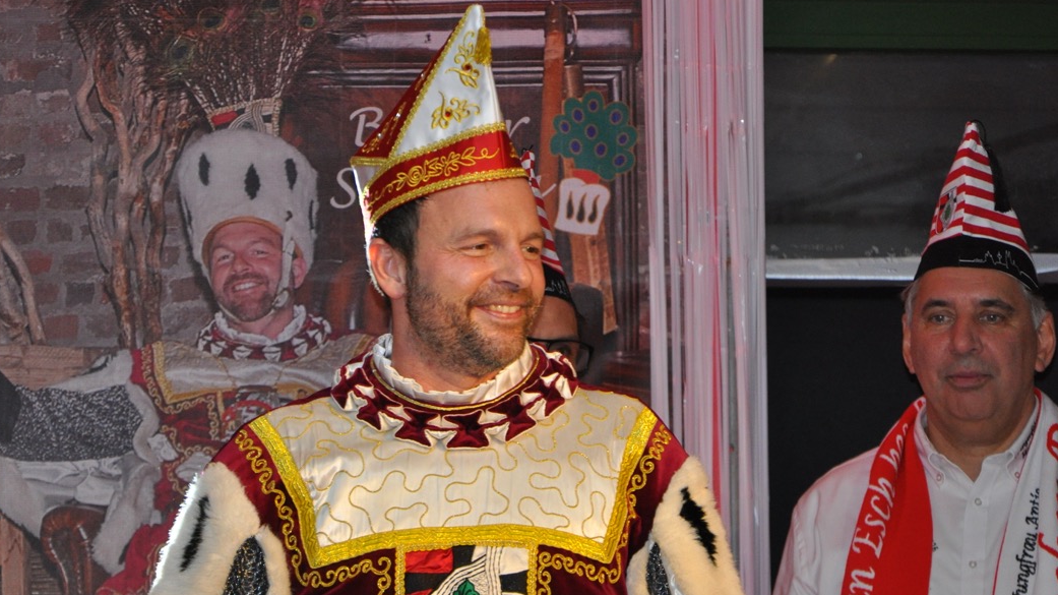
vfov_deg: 6.0
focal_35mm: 203
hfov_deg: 10.6
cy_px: 286
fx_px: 5684
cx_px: 493
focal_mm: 105
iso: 800
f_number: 5.6
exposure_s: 1/60
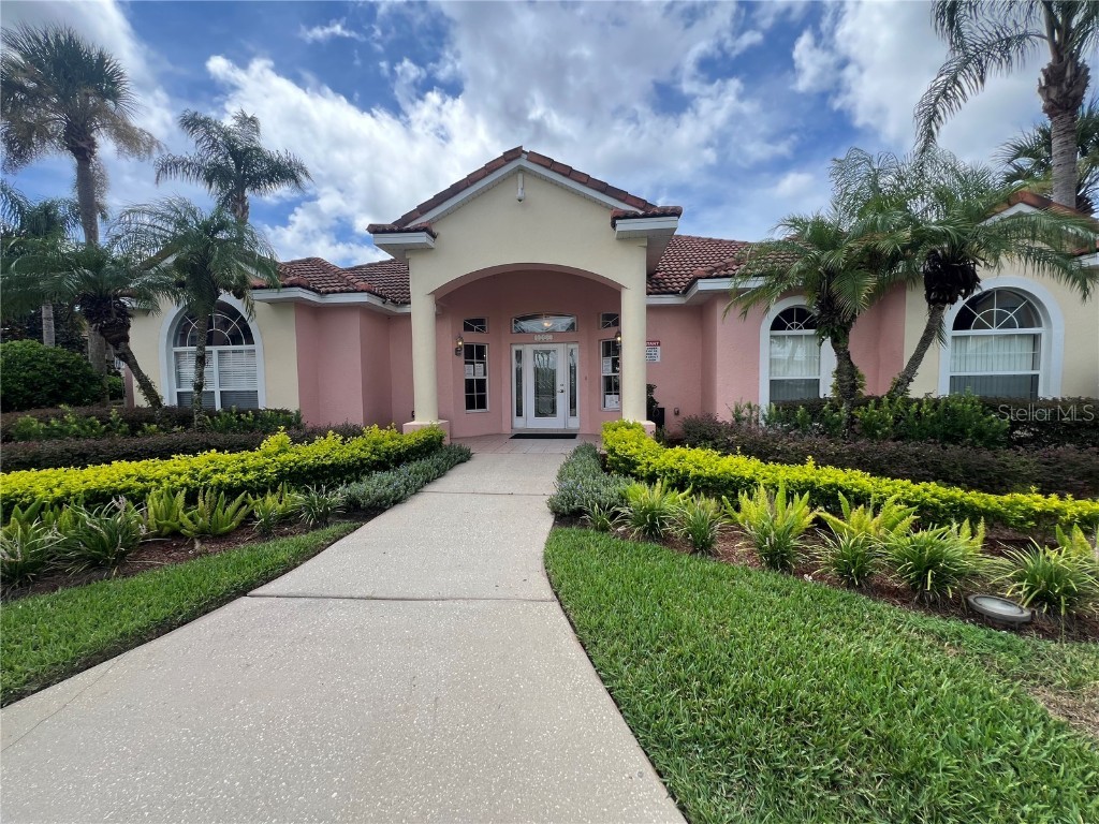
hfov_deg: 106.2
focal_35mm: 13
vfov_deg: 89.9
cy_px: 412
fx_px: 413
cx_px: 550
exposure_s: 1/717
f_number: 1.8
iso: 32
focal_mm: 1.57
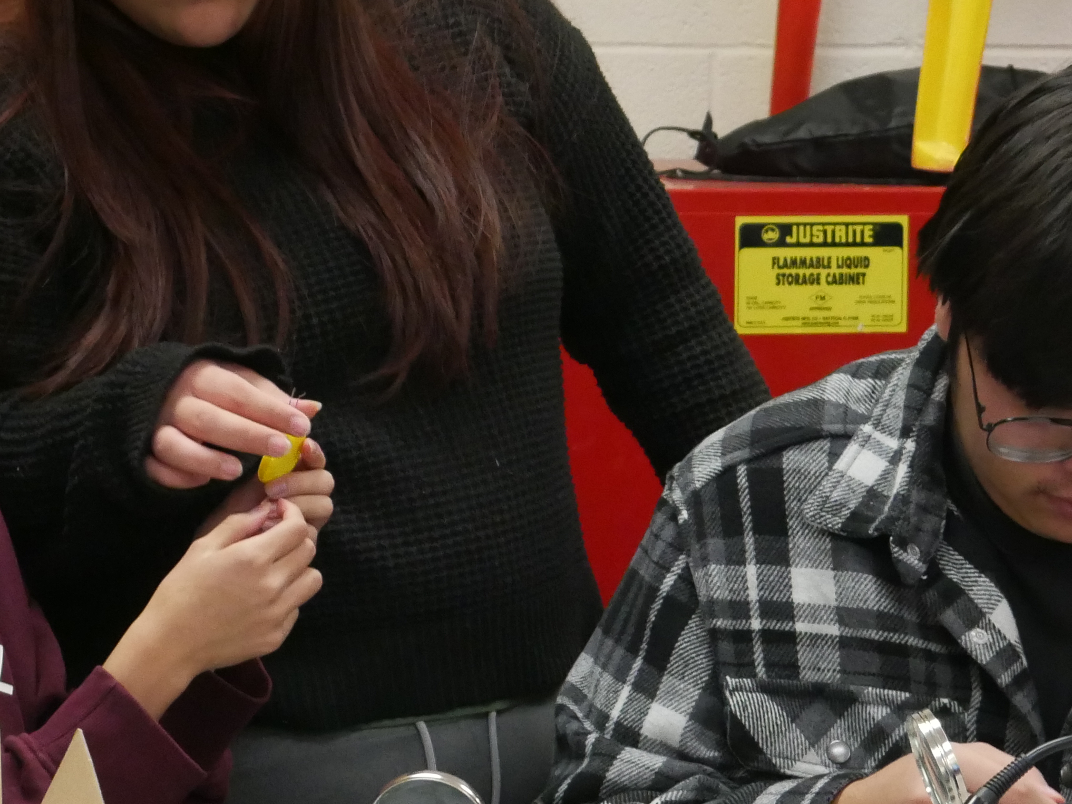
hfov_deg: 15.1
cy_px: 439
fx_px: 4056
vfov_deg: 11.3
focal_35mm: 131
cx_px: 562
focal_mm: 29
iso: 3200
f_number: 5.4
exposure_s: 1/100
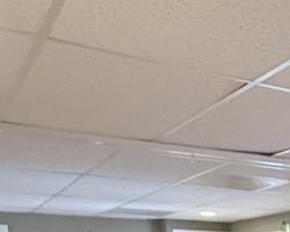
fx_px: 601
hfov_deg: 23.6
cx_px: 389
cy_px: 363
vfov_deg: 18.8
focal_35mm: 70
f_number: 2.2
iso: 1250
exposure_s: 1/60
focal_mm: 2.22
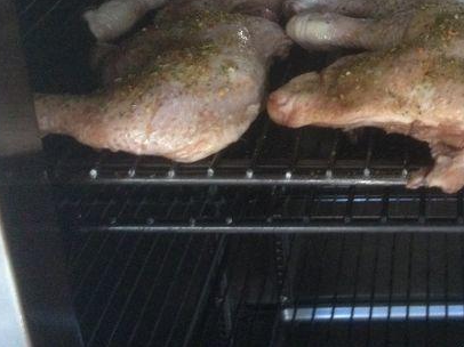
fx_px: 924
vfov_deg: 20.7
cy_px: 7
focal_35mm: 69
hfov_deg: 26.9
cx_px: 447
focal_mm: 4.28
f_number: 2.4
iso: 400
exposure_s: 1/20
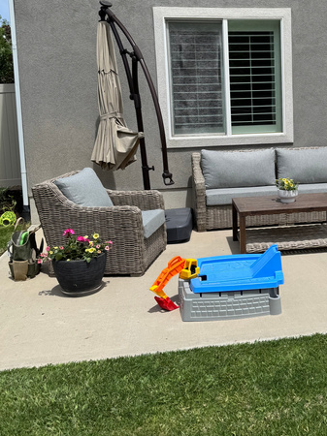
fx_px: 517
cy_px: 160
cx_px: 263
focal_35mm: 41
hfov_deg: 34.0
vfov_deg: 45.4
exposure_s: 1/6410
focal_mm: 6.76
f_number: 1.78
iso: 80
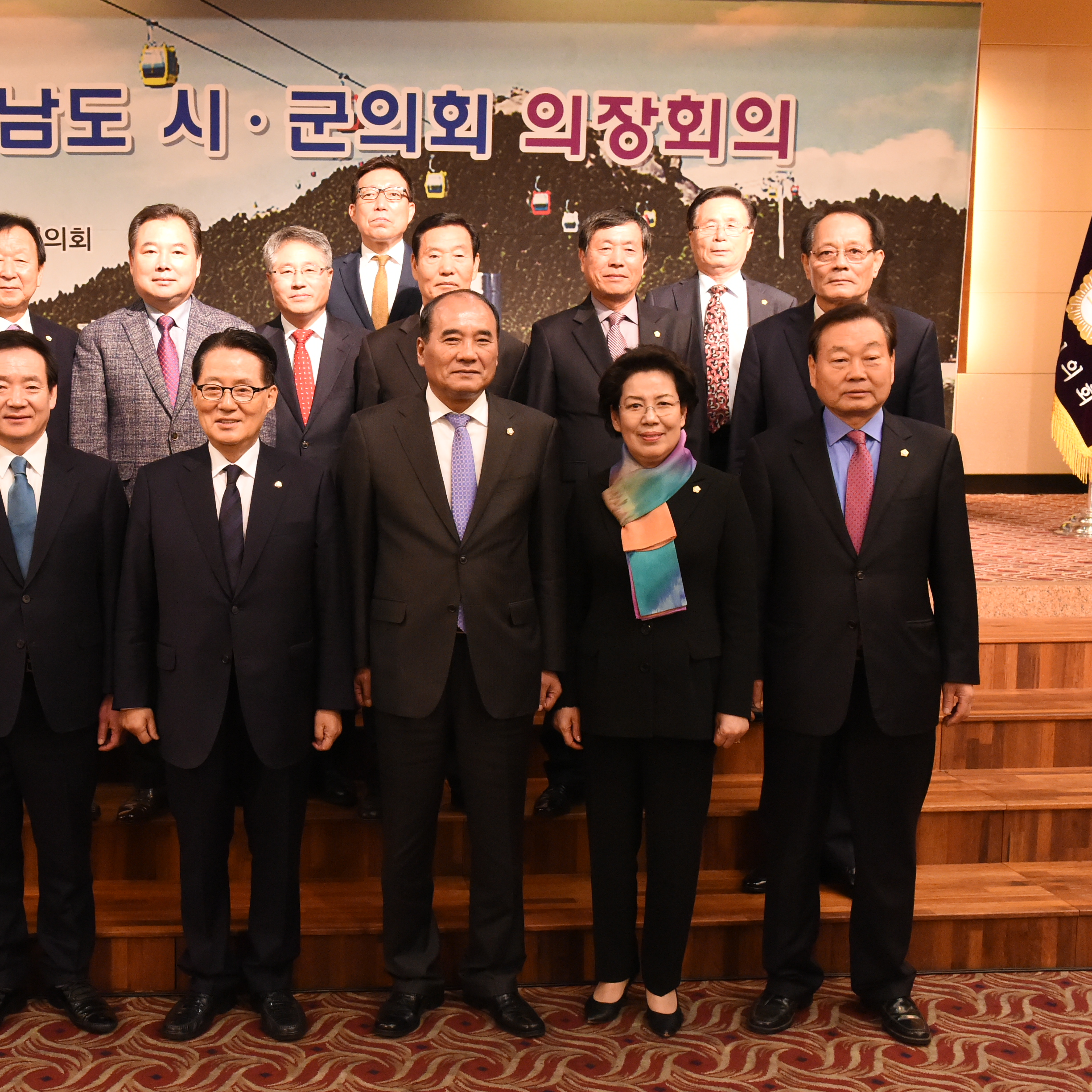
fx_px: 1463
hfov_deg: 40.0
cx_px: 292
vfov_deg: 40.9
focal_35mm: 41
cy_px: 545
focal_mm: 32
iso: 11400
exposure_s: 1/60
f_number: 8
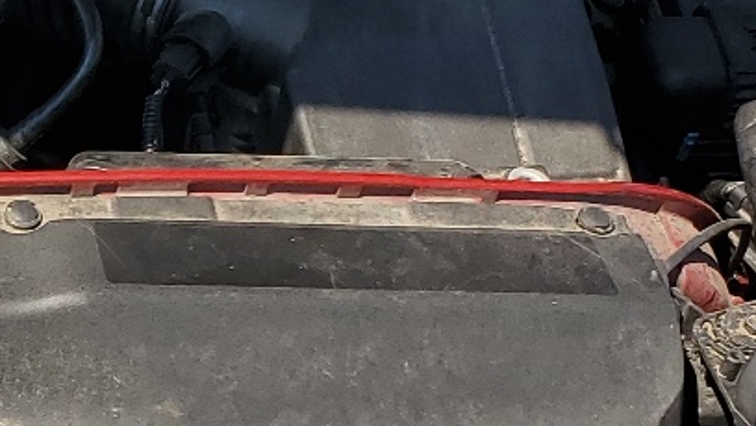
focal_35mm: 111
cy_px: 322
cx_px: -346
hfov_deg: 17.5
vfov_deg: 10.9
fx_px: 2226
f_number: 1.5
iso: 50
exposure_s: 1/1250
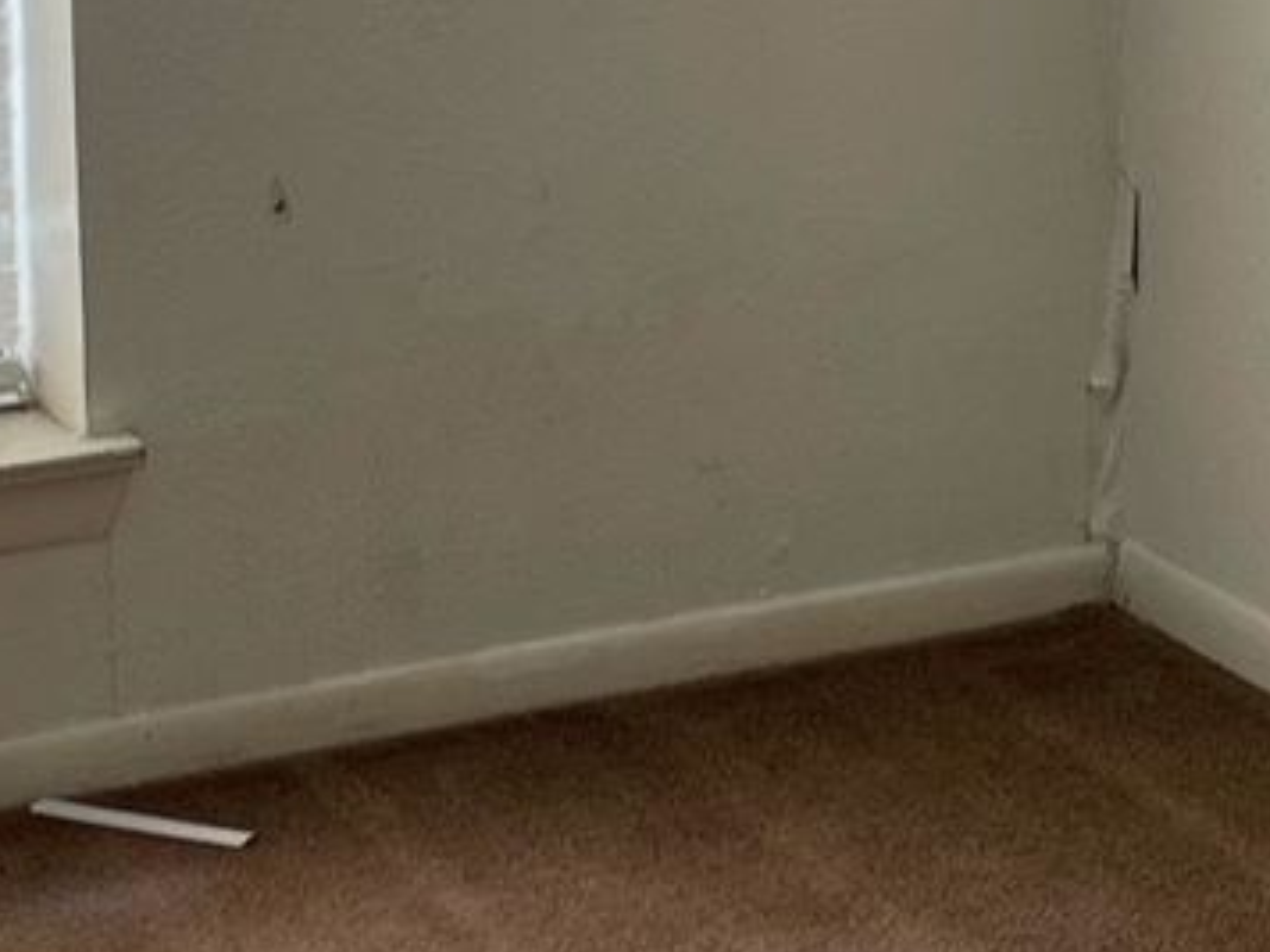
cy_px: -237
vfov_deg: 10.0
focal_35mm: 146
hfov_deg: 13.5
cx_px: 446
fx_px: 5356
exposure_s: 1/164
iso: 32
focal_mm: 4.2
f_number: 1.6
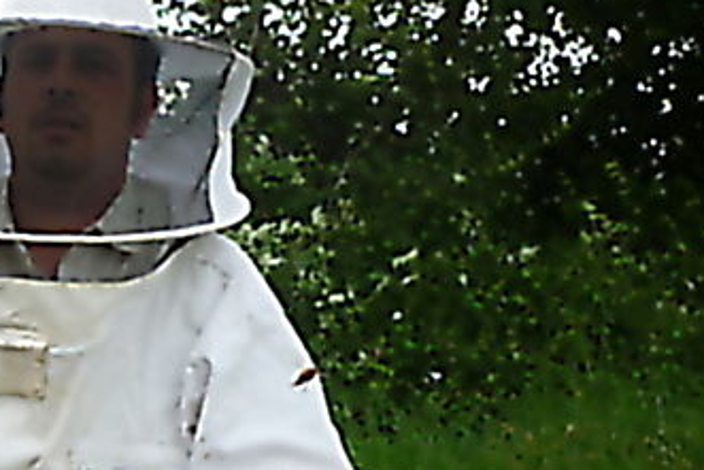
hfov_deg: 23.2
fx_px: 1624
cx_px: -49
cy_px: 487
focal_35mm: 83
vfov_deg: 16.1
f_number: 2.8
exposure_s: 1/400
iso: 80
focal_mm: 5.5
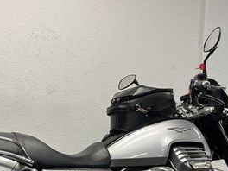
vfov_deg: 22.1
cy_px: 186
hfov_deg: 30.7
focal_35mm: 63
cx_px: 94
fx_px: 415
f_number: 1.6
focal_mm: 5.1
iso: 125
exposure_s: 1/100
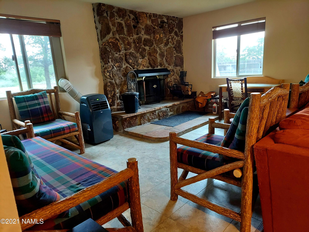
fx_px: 214
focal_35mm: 24
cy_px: 116
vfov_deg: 56.8
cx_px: 154
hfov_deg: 71.6
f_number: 1.8
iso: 400
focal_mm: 5.23
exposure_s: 1/25
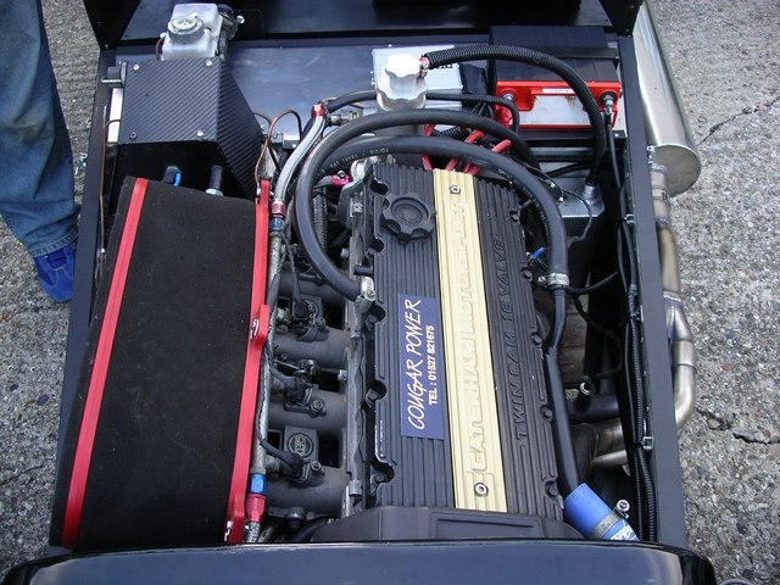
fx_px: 834
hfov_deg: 50.1
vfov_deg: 38.7
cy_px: 292
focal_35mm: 37
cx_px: 390
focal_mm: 7.8
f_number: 2.8
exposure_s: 1/50
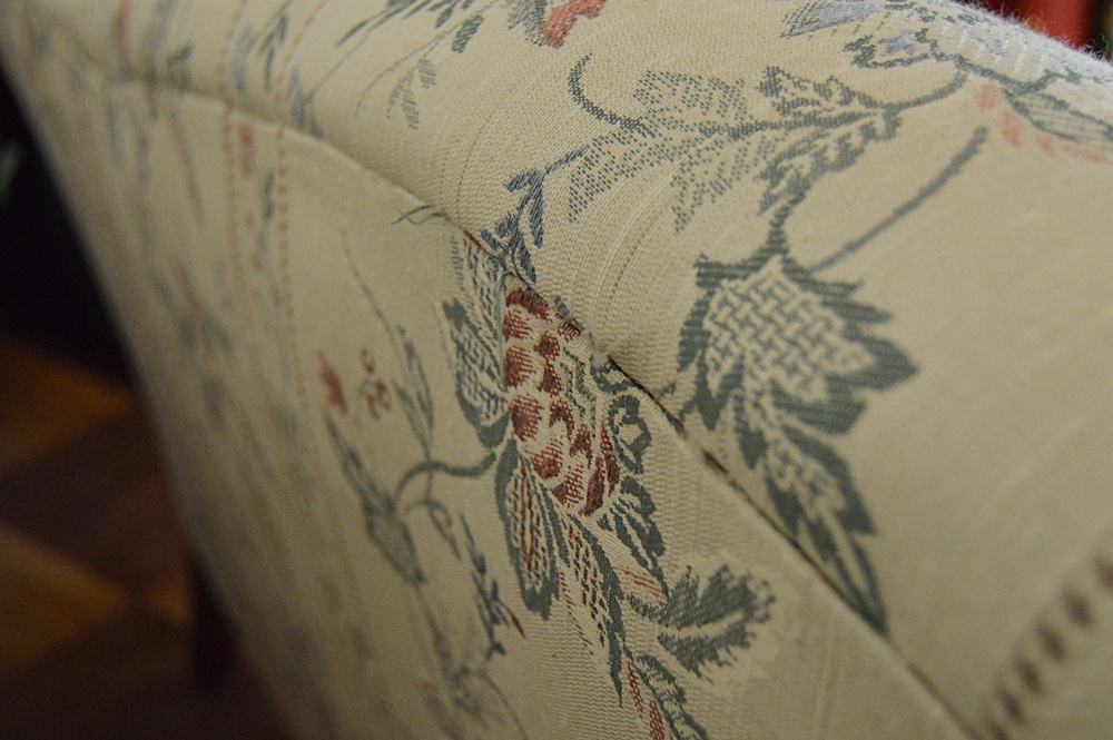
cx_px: 556
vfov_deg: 28.0
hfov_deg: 41.1
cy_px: 370
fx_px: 1483
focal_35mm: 48
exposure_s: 1/60
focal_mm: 32
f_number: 4.5
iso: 2200
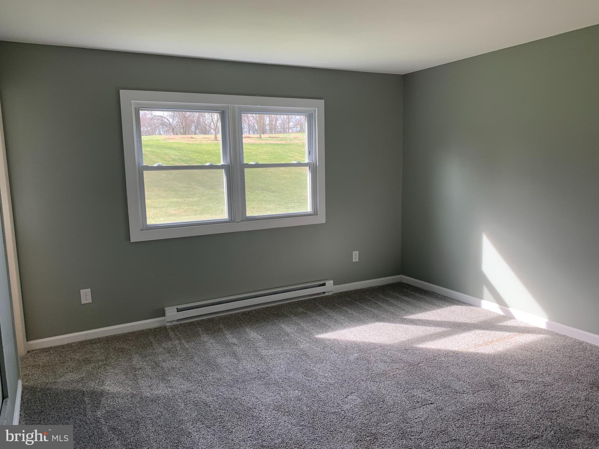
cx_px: 300
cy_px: 224
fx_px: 450
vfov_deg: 53.1
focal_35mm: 26
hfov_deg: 67.3
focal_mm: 4.25
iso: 40
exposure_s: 1/122
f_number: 1.8
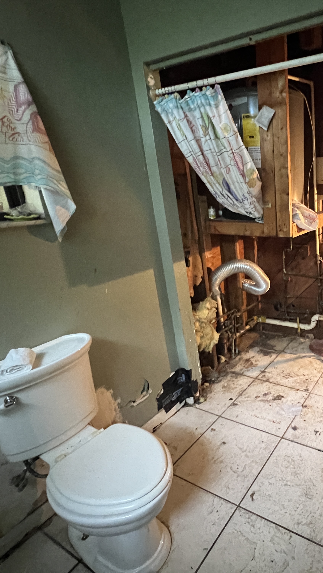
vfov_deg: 89.6
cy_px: 286
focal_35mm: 19
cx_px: 287
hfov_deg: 51.9
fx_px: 289
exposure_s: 1/30
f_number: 1.8
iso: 1000
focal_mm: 1.57
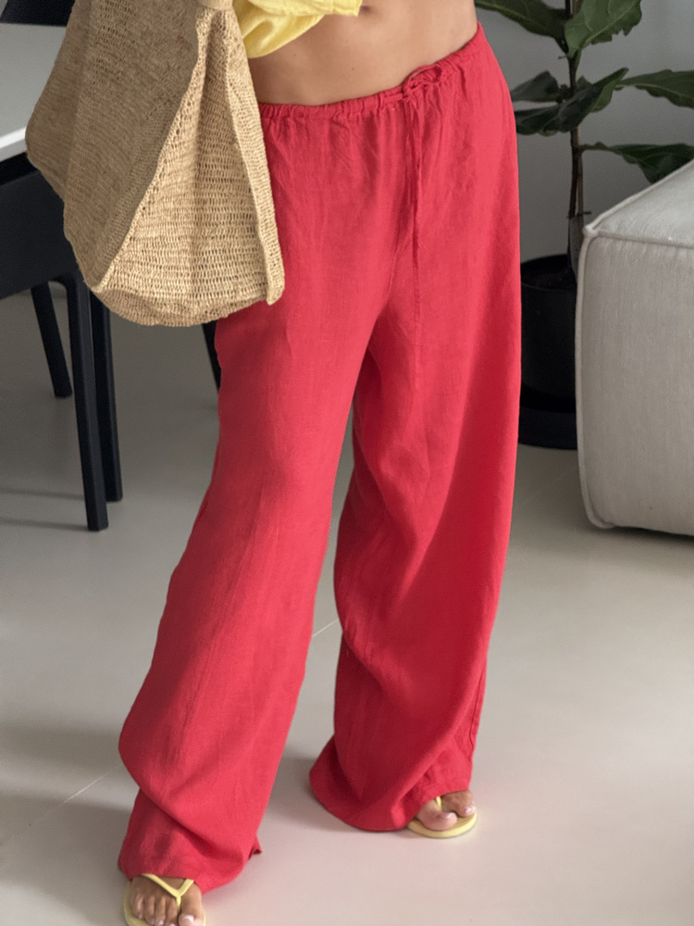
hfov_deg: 12.3
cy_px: 463
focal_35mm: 120
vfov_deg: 16.4
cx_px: 347
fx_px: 3208
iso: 400
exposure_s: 1/99
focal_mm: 15.66
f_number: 2.8
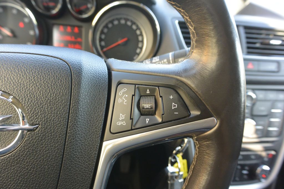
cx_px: 142
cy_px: 94
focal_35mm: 27
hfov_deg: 67.4
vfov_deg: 47.9
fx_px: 213
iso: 400
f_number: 3.5
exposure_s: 1/80
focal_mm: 10
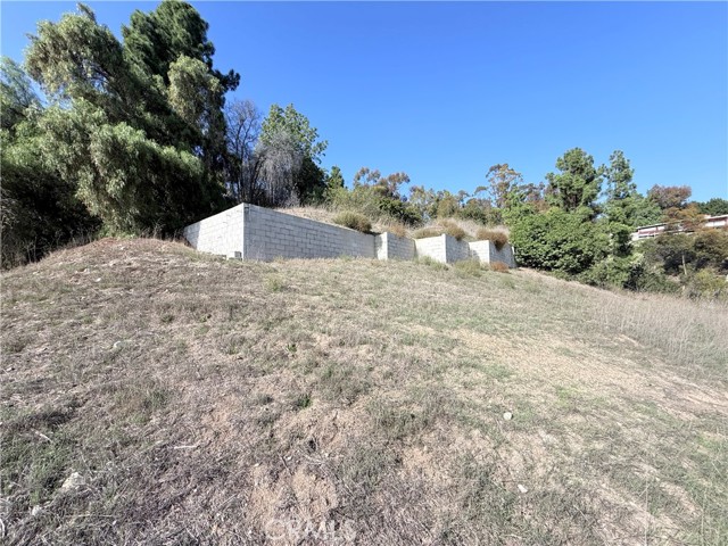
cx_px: 364
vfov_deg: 85.7
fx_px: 294
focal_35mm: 14
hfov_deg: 102.1
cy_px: 273
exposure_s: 1/1534
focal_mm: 2.22
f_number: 2.2
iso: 50
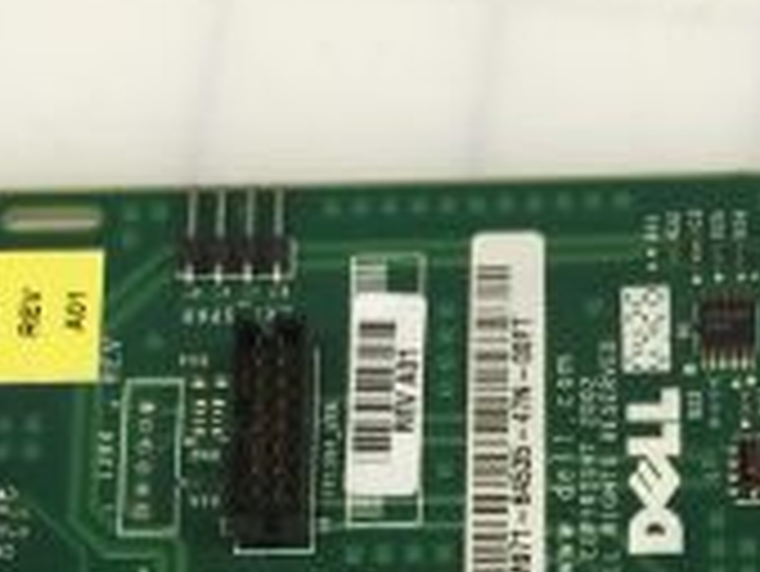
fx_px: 2263
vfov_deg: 13.2
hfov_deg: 19.0
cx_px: 468
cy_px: 982
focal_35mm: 103
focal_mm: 4.15
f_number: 2.2
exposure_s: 1/15
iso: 32
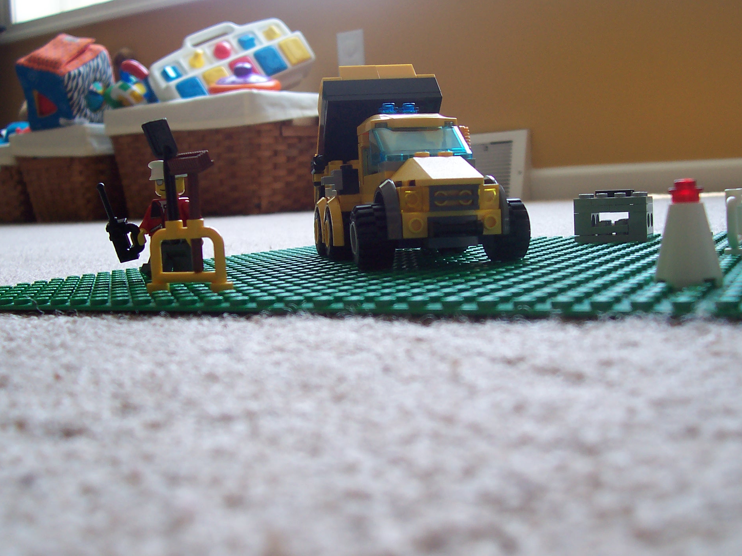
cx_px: 385
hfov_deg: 46.8
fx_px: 857
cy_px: 272
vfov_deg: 36.0
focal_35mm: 40
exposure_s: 1/60
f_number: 2.8
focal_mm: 5.6
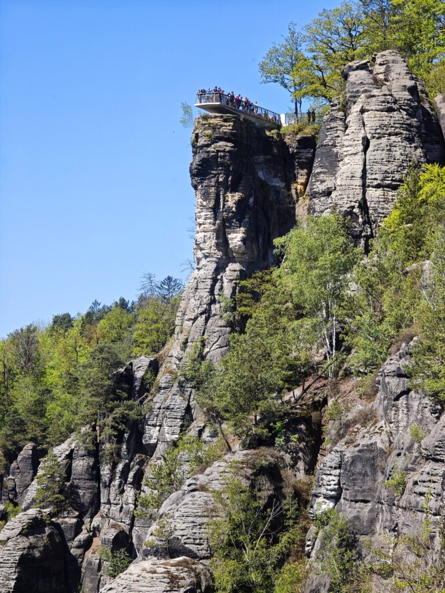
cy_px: 296
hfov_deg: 12.3
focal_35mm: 120
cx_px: 222
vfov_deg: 16.4
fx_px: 2057
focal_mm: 19.4
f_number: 2.5
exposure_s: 1/823
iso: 50
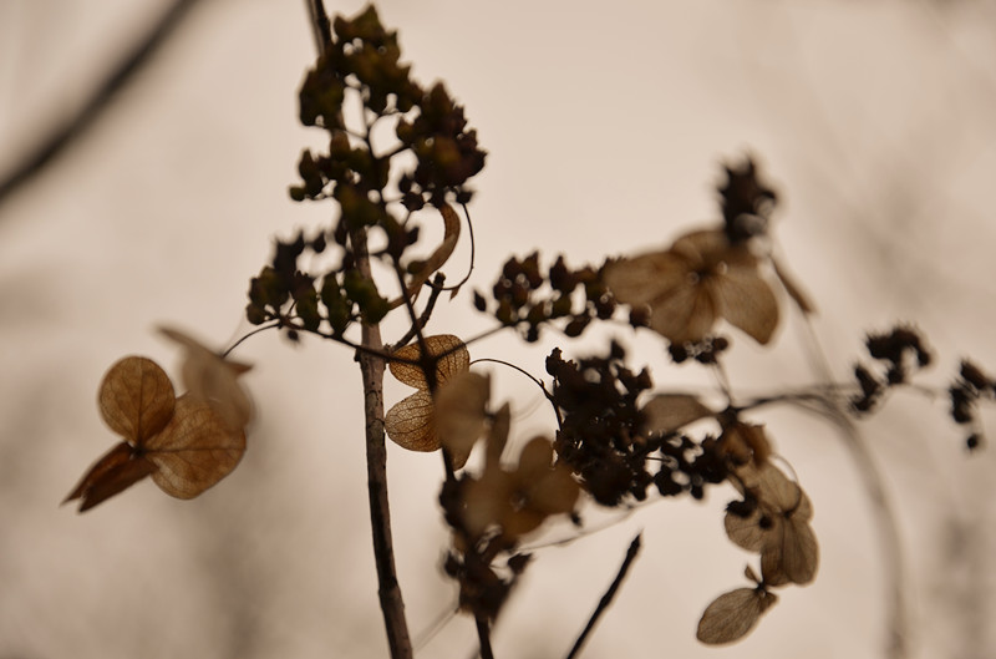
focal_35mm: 158
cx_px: 498
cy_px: 330
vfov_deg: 8.7
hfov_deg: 13.1
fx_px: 4346
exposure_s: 1/1000
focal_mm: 105
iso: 100
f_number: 5.6
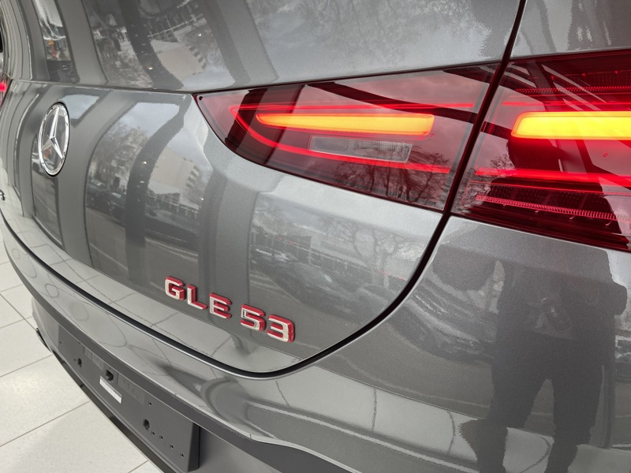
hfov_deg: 69.4
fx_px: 456
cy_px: 236
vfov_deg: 54.9
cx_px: 316
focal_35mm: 25
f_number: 1.6
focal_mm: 5.1
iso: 64
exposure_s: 1/100
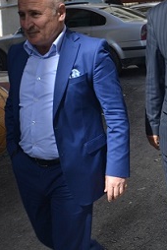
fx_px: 479
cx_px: 159
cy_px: 71
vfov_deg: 28.9
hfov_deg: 19.3
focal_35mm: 69
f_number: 7.1
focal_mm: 18
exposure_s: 1/200
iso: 100
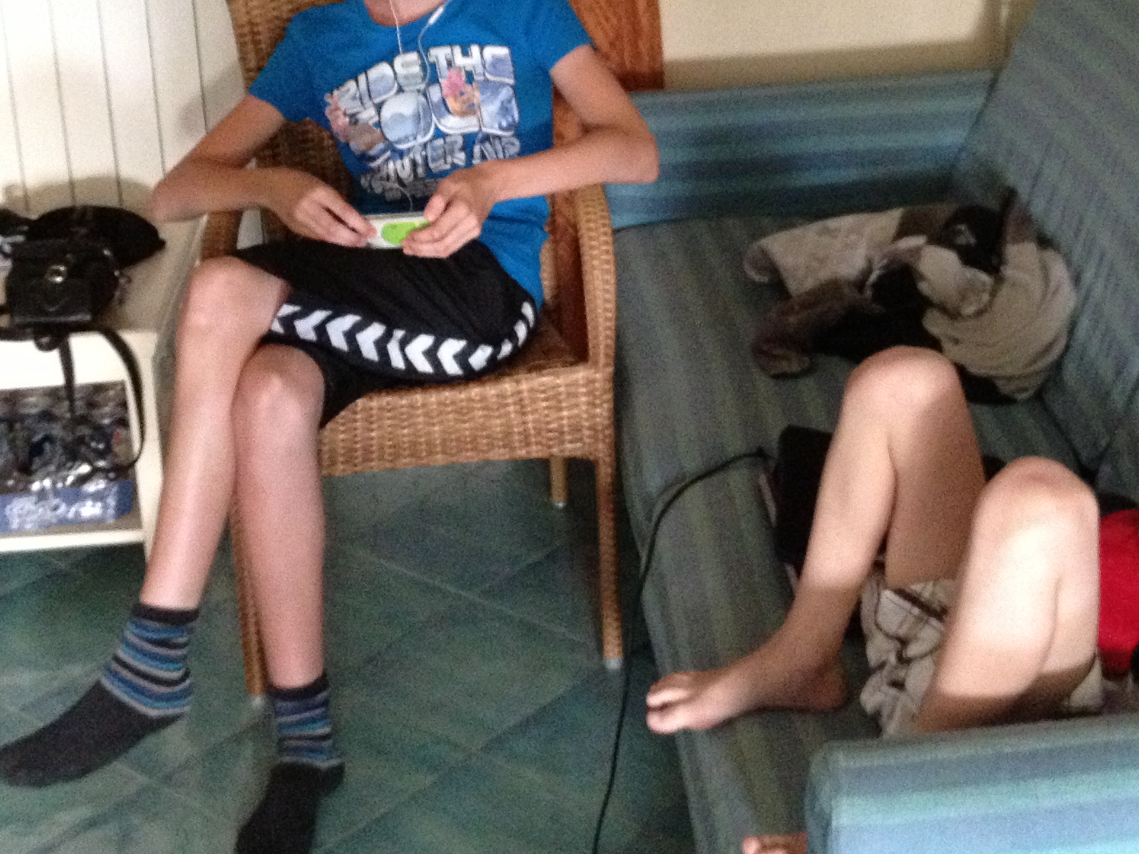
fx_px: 2402
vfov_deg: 19.9
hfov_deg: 26.6
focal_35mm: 73
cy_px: 135
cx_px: 678
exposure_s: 1/15
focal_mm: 4.28
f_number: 2.4
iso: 500
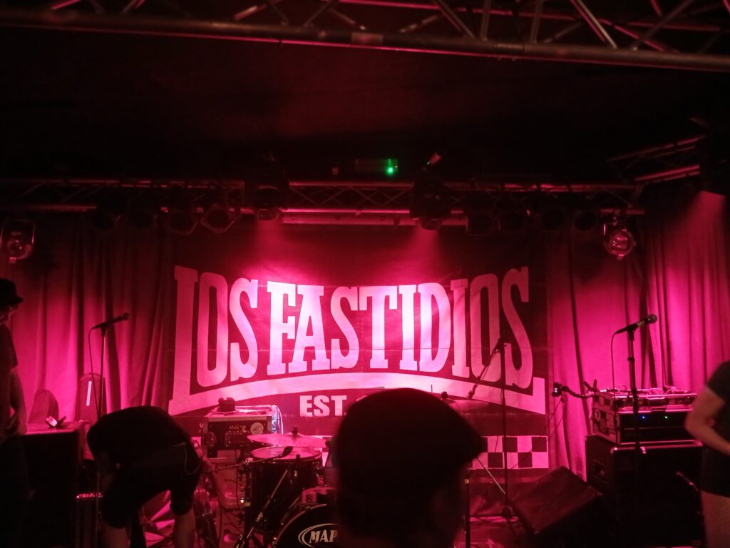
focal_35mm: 26
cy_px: 274
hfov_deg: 67.3
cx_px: 365
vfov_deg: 53.1
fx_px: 548
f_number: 1.8
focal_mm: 3.98
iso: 500
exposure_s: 1/25
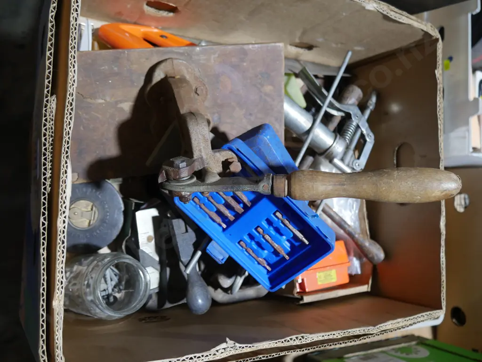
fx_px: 418
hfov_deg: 59.9
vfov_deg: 46.8
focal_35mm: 30
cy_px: 181
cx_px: 241
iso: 400
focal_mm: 15
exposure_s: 1/60
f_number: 3.6
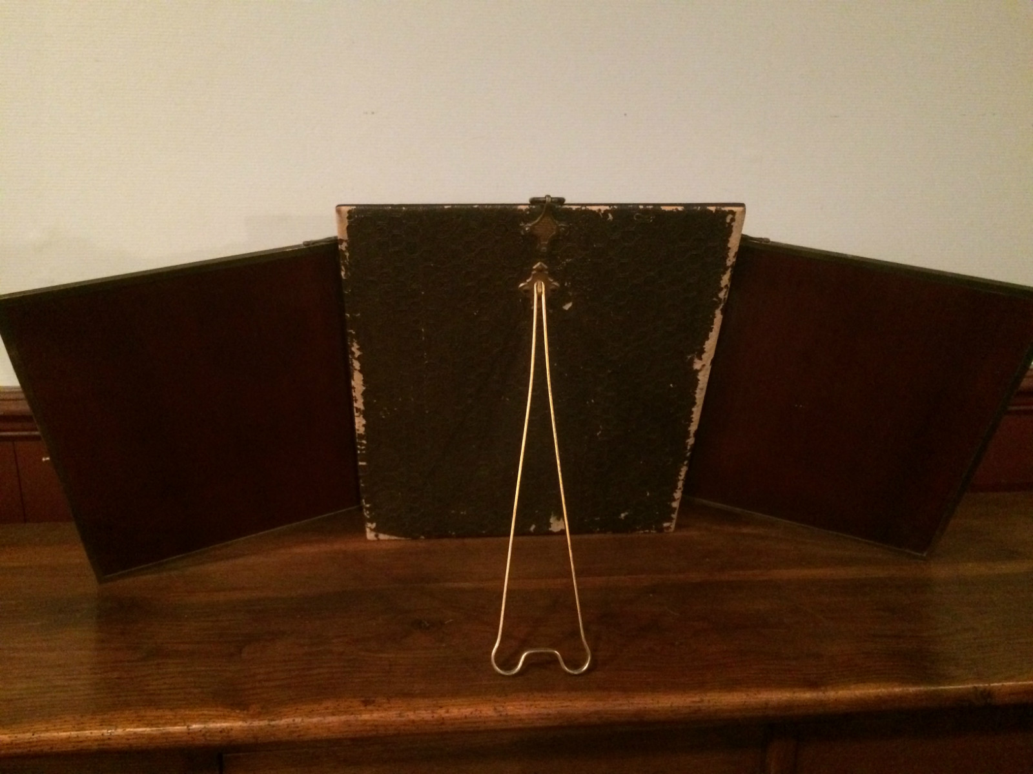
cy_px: 387
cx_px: 516
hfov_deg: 61.7
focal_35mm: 29
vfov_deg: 48.2
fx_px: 865
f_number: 2.2
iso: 400
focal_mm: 4.15
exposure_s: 1/15
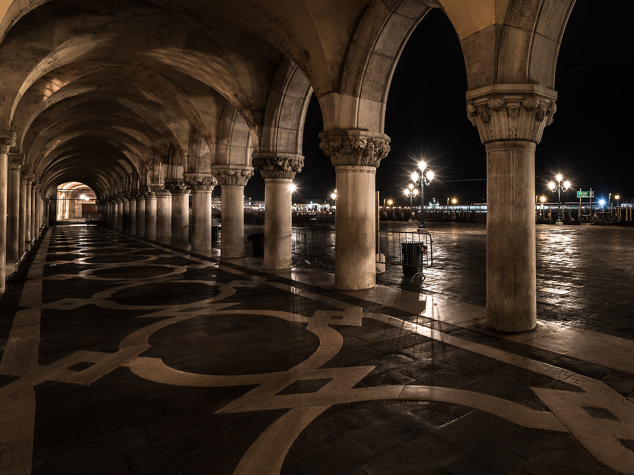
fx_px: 421
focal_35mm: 23
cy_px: 200
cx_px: 489
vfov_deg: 58.6
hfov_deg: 68.2
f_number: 7.1
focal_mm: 14
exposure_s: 20
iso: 100
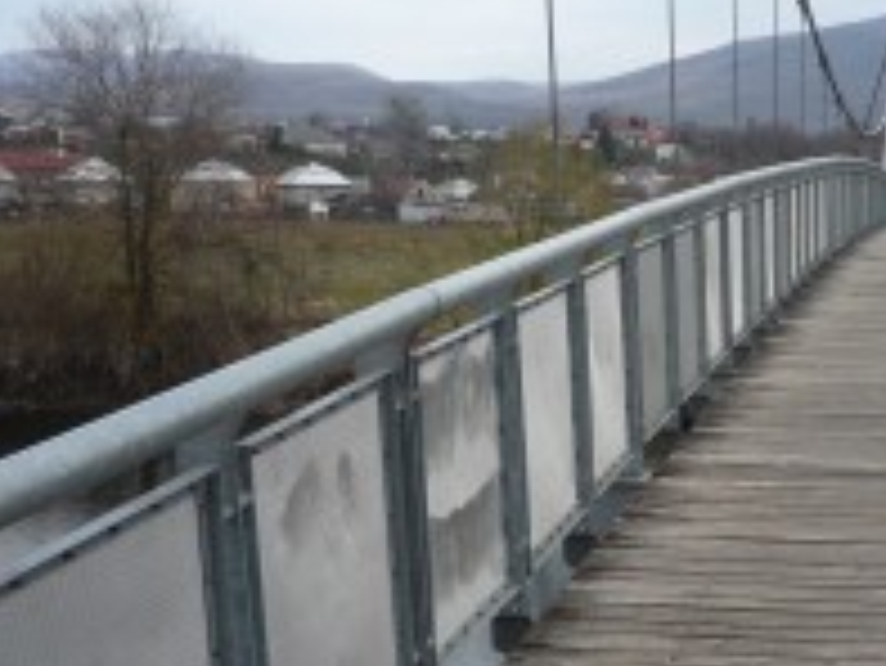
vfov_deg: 22.6
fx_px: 1665
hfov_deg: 28.0
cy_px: 405
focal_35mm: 65
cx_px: 884
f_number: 4
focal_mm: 5.2
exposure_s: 1/400
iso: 100
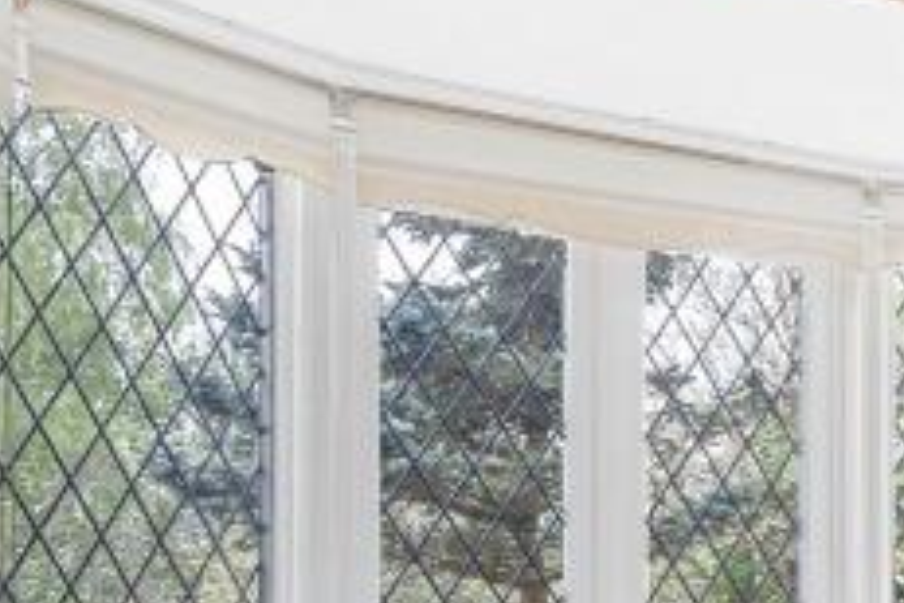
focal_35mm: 71
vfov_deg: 18.7
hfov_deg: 22.4
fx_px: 1783
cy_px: 595
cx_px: 1421
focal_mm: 16
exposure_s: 1/5
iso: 400
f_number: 8
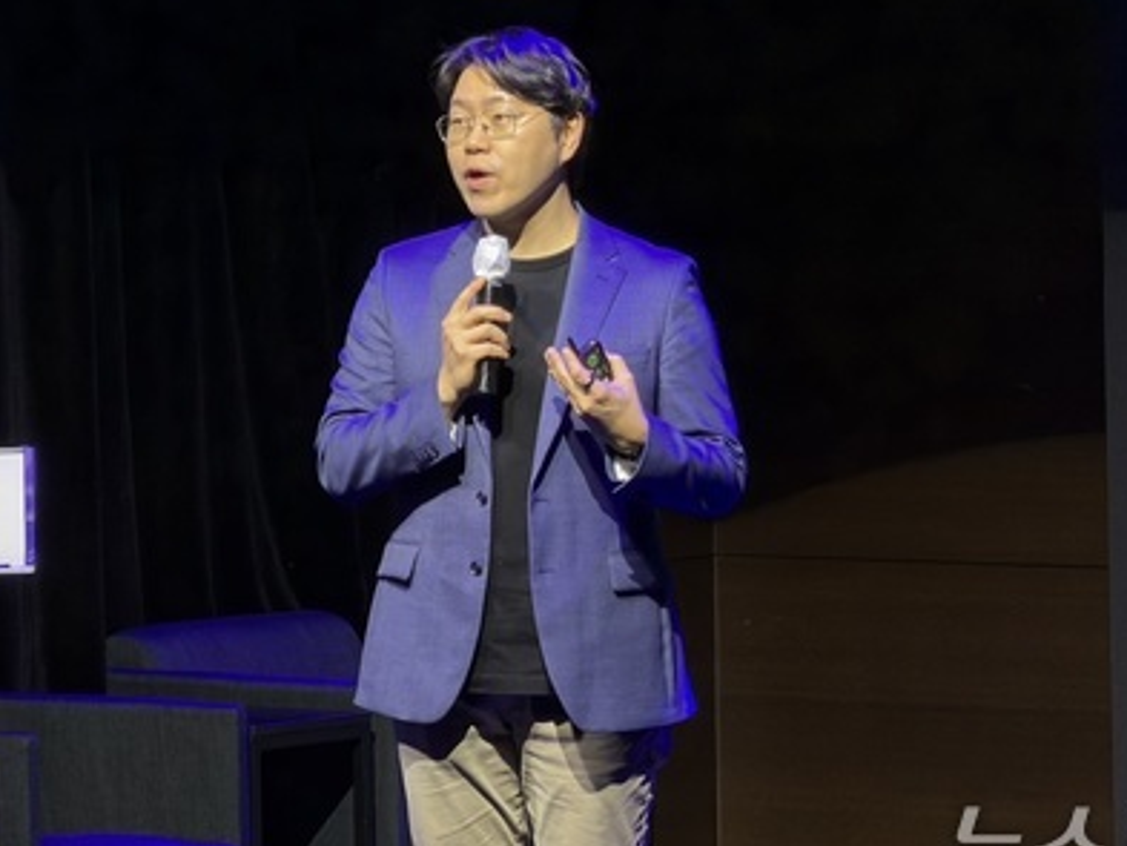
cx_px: 479
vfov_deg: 5.2
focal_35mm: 285
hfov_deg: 6.9
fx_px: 9282
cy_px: 324
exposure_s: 1/120
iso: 200
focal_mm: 16.89
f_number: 2.8
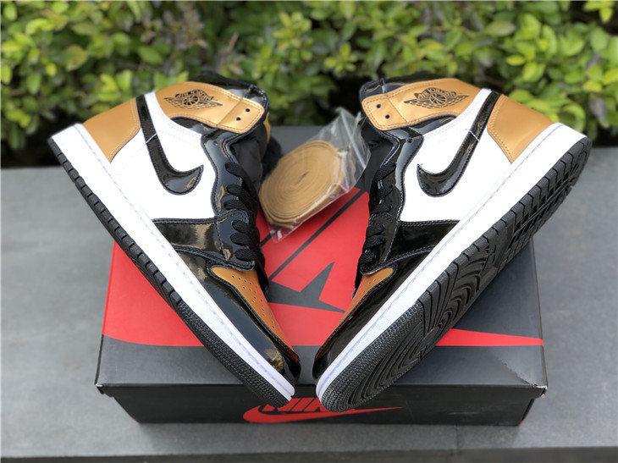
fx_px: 928
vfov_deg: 28.0
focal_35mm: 52
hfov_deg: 36.8
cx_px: 309
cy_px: 232
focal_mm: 6
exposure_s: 1/148
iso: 16
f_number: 2.4
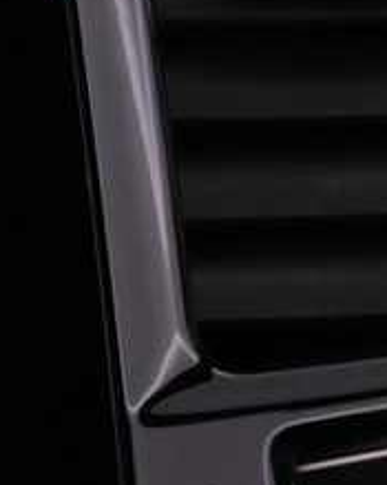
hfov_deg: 5.4
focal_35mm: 260
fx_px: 3732
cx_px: -995
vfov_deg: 7.4
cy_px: 312
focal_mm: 25
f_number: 4.2
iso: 1600
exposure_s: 1/40
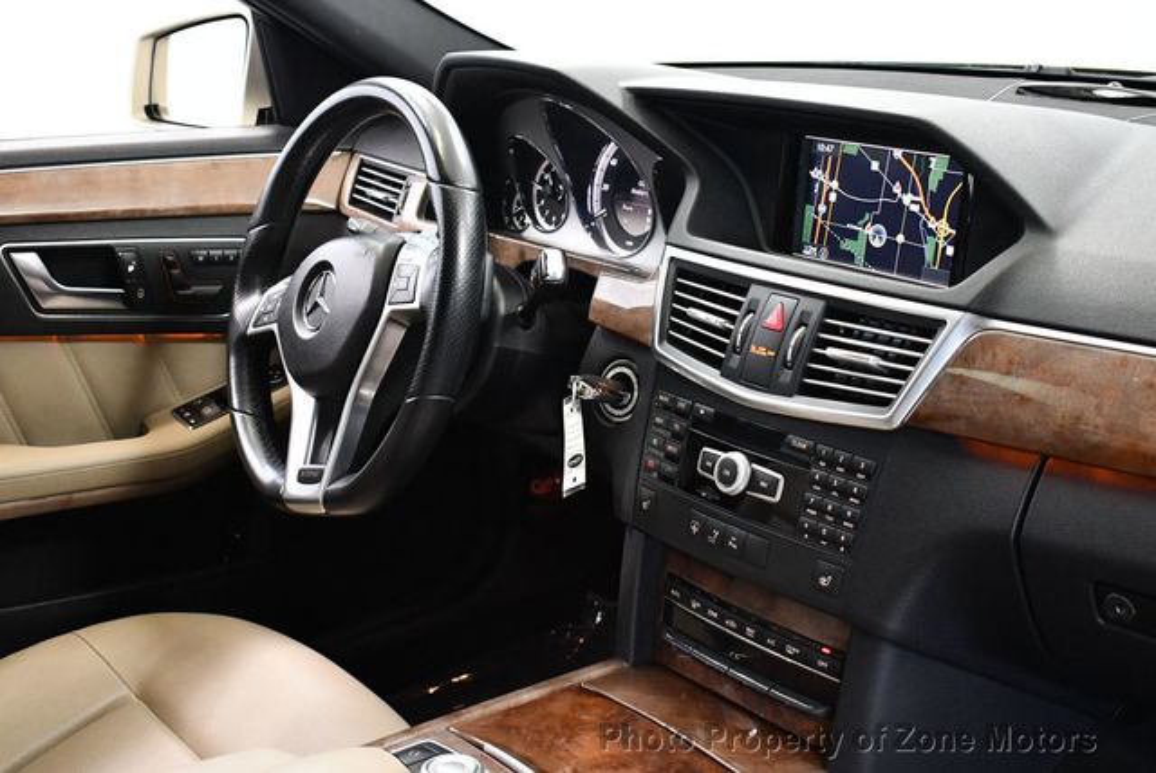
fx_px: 1607
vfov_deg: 27.0
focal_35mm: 50
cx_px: 578
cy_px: 386
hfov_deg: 39.6
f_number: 4
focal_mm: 25
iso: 3200
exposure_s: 1/60
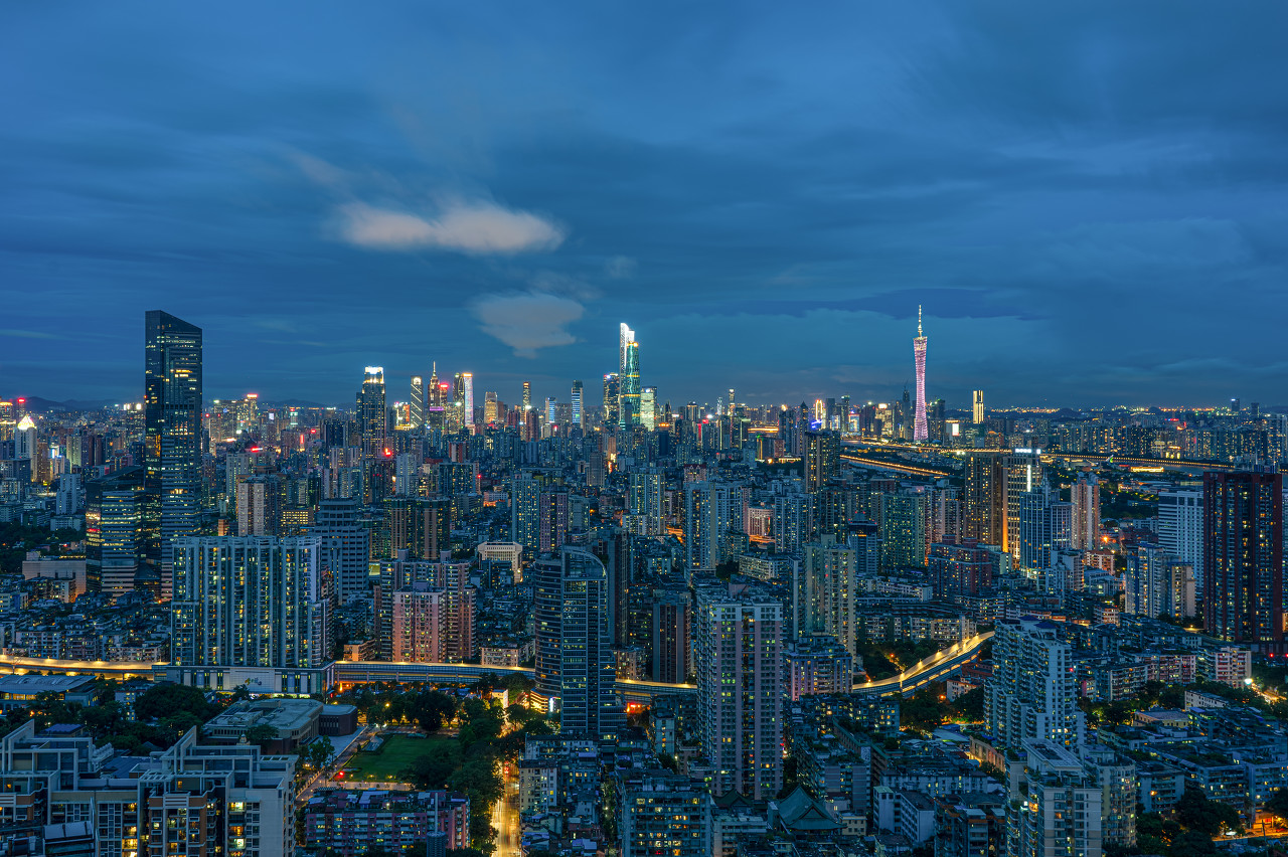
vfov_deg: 38.8
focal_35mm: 34
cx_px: 644
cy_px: 428
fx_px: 1216
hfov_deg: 55.8
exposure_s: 6
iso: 100
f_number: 9
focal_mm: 34
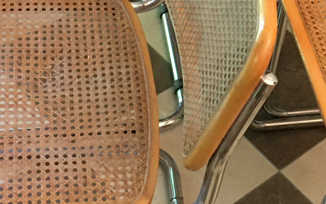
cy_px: -62
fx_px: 986
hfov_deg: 18.5
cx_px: 278
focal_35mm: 111
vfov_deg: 11.5
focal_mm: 4.15
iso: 100
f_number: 2.2
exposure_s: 1/10
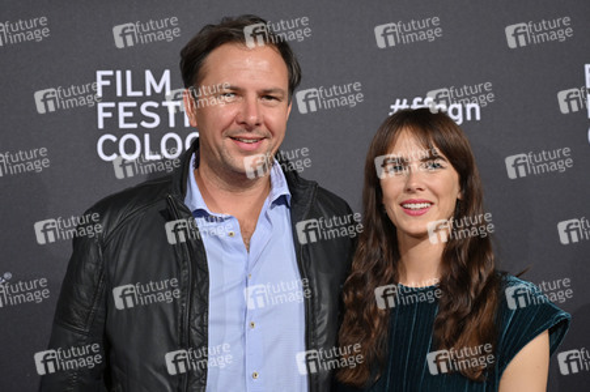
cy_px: 196
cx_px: 295
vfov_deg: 21.5
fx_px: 1032
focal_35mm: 63
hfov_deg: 31.9
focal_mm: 63
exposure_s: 1/200
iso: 1000
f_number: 4
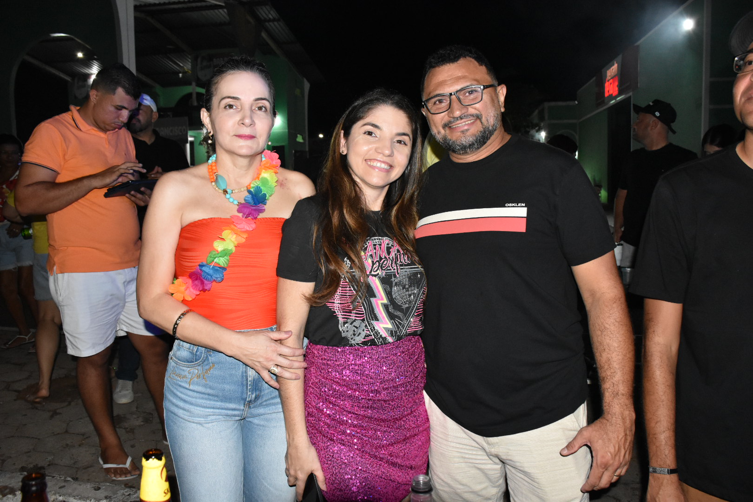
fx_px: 565
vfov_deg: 47.9
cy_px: 251
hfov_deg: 67.4
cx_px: 376
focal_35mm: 27
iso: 3200
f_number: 5.6
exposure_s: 1/100
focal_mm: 18
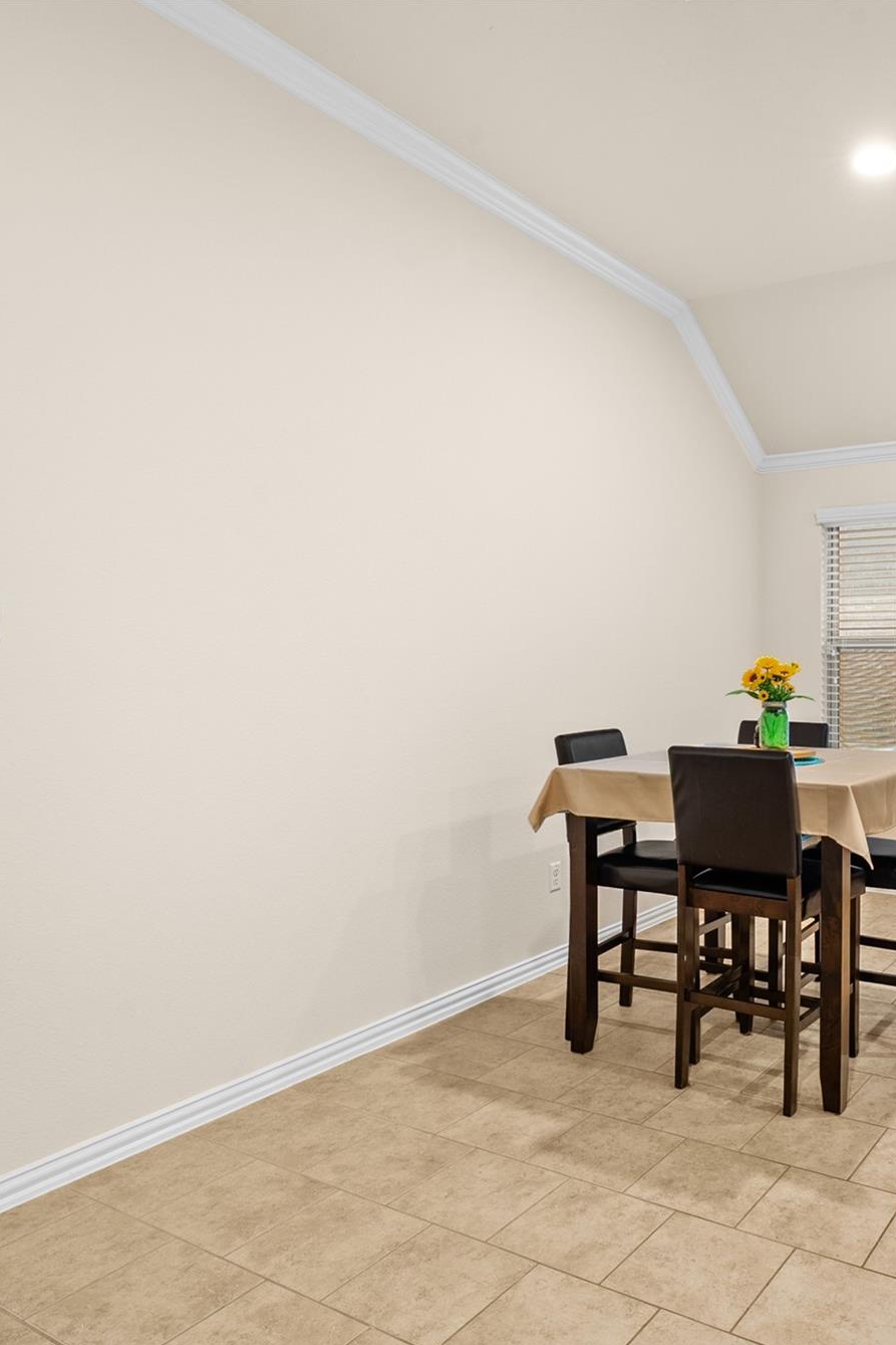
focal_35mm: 26
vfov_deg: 69.4
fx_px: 970
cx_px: 737
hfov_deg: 46.5
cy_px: 684
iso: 500
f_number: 9
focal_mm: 17
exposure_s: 1.6
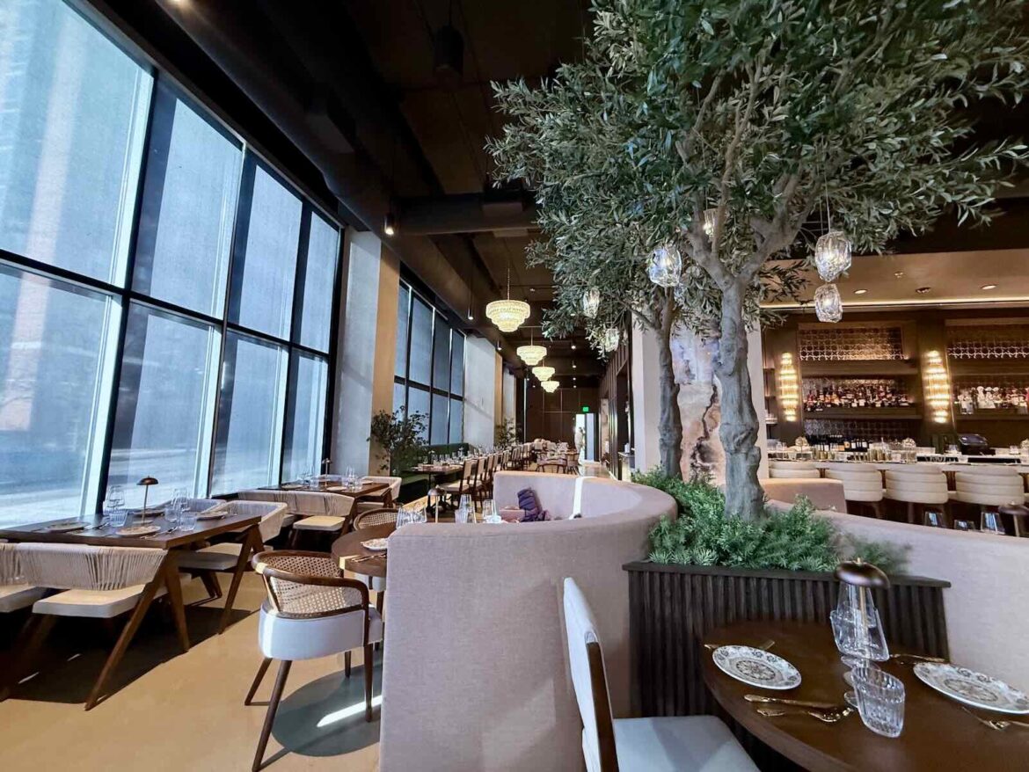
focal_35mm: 14
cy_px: 386
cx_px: 514
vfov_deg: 85.7
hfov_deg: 102.1
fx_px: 416
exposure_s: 1/60
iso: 400
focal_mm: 2.22
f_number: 2.2
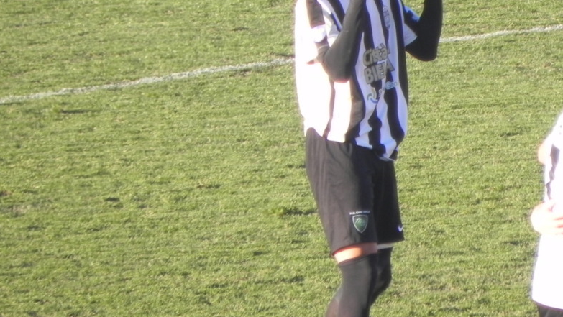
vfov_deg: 1.1
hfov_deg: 2.0
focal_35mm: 1077
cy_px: 129
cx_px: 447
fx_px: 16083
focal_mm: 107.6
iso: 160
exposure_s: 1/198
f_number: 5
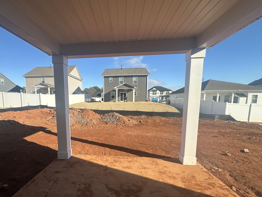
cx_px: 109
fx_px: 136
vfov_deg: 70.9
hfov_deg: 86.9
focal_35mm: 18
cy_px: 118
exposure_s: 1/1618
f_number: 2.2
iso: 50
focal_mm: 2.22
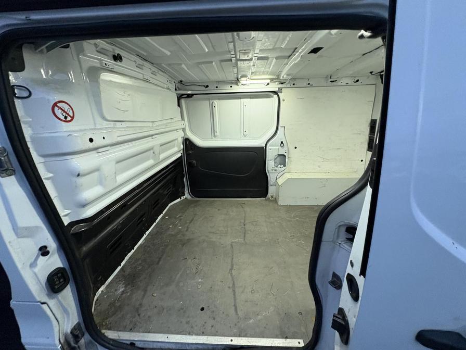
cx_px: 233
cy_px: 175
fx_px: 188
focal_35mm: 14
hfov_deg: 102.1
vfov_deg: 85.7
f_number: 2.2
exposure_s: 1/60
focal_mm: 2.22
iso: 400
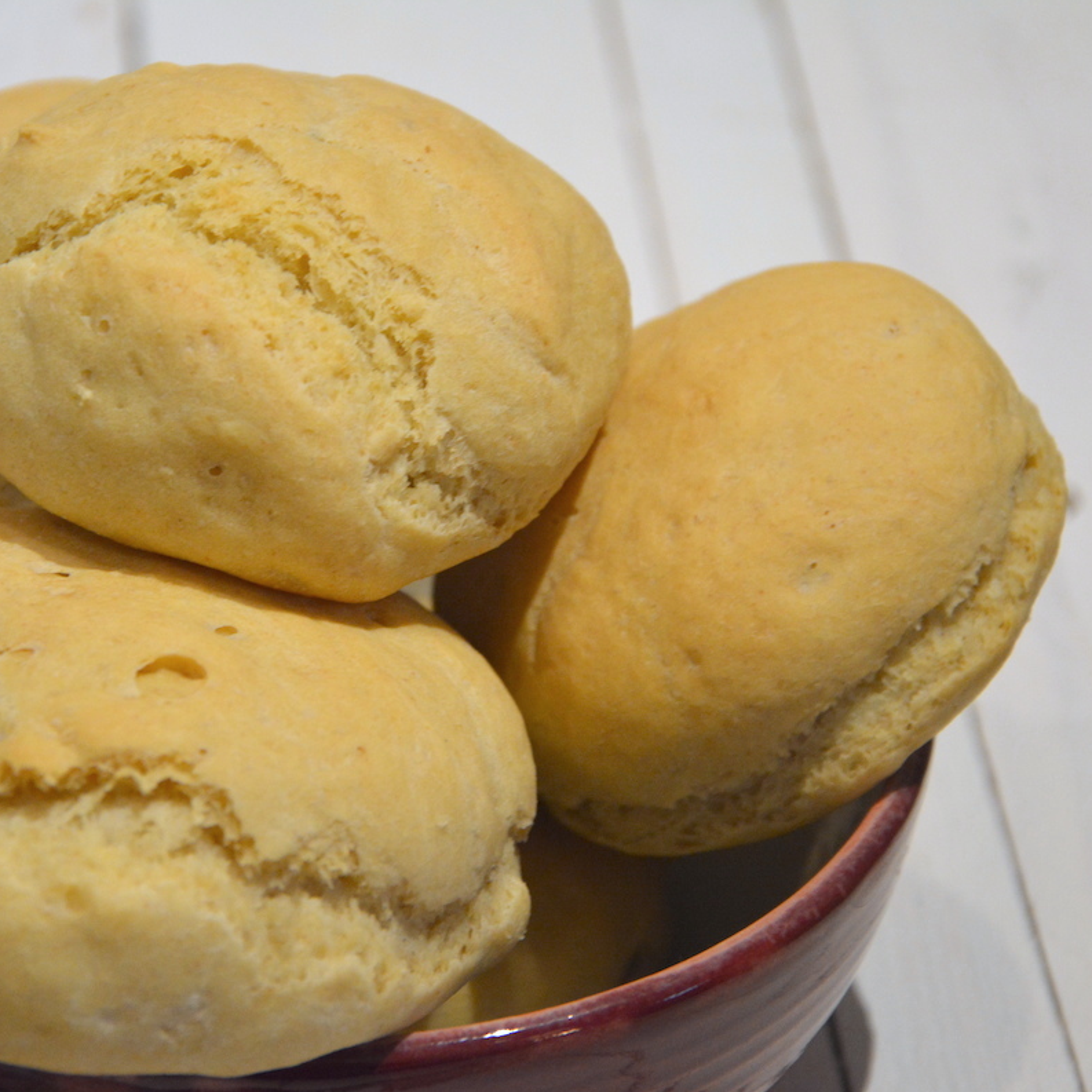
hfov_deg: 12.1
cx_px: 454
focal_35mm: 145
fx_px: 5162
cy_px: 546
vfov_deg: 12.1
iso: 1400
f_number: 5.3
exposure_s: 1/30
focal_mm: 75
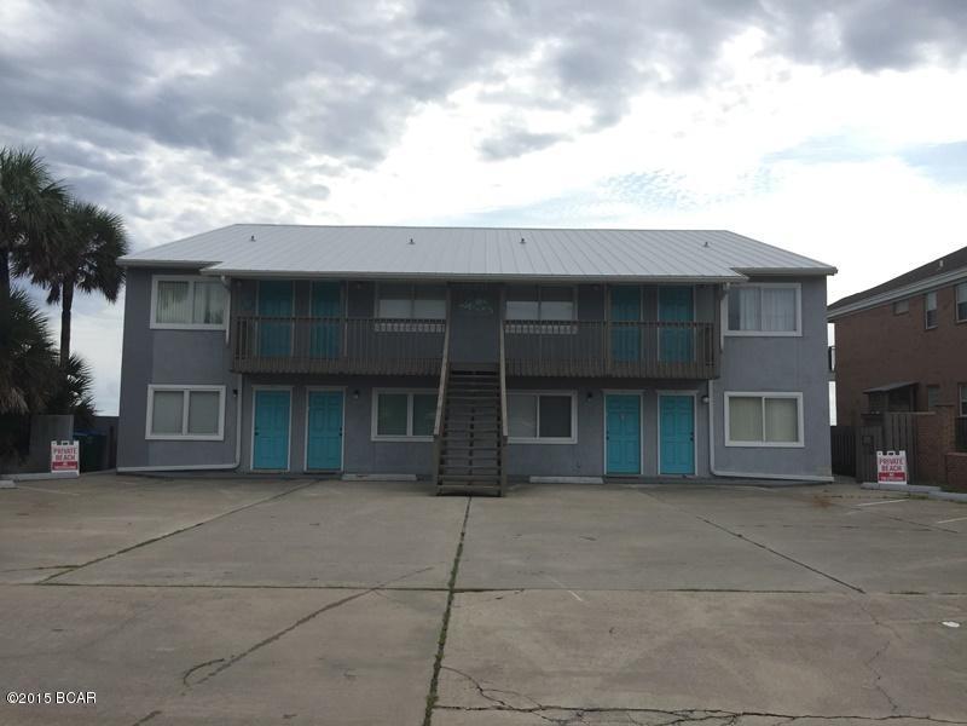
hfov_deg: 61.7
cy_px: 363
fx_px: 810
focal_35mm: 29
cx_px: 484
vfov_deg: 48.2
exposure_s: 1/2475
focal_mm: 4.15
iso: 32
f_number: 2.2
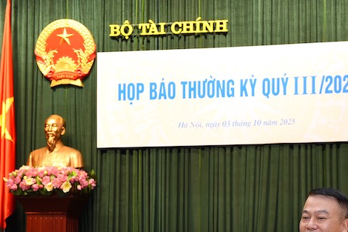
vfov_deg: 14.6
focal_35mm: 92
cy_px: 226
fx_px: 889
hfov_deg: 21.9
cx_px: 280
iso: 1000
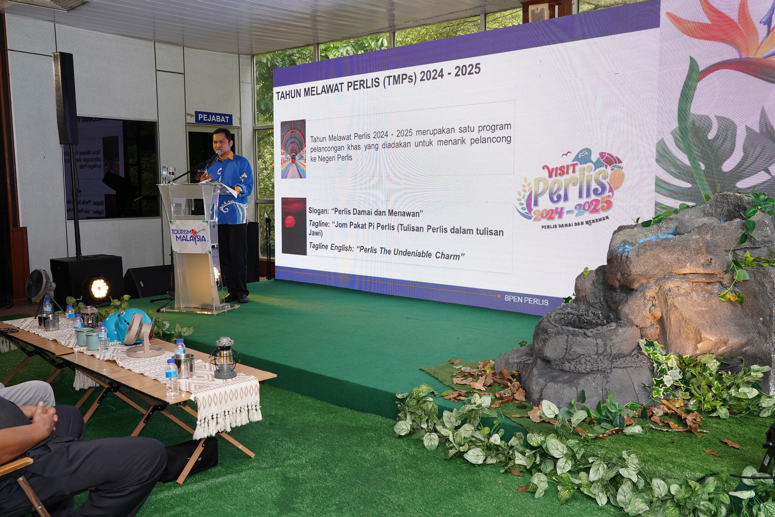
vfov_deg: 41.1
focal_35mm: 32
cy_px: 258
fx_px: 689
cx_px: 388
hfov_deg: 58.7
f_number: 6.3
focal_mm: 32
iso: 1000
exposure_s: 1/250
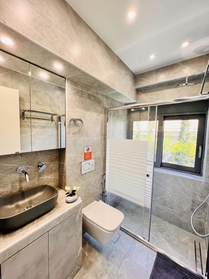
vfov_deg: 106.2
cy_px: 140
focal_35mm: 13
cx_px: 104
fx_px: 105
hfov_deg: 89.9
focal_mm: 1.57
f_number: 1.8
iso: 80
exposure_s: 1/99
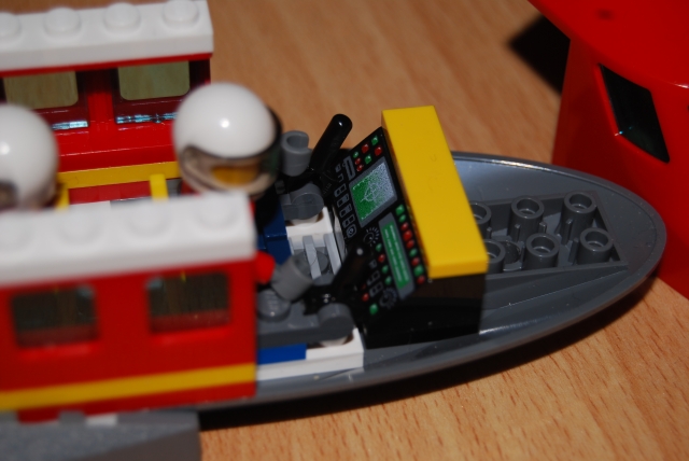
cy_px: 230
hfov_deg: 24.6
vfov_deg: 16.6
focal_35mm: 82
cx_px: 344
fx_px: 1580
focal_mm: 55
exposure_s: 1/125
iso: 100
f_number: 5.6
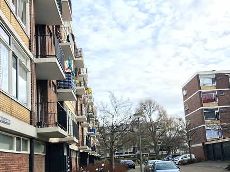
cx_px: 147
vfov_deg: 35.8
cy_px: 103
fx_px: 266
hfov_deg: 46.3
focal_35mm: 40
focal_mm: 4.15
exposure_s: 1/234
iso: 25
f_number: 2.2
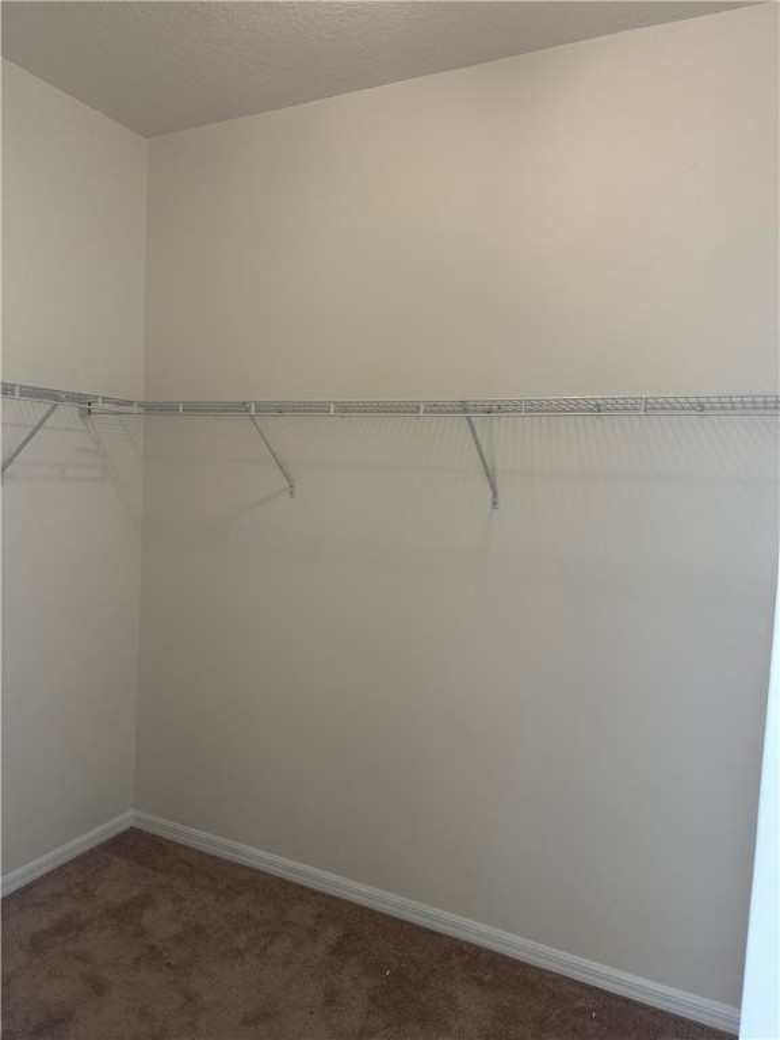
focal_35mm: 24
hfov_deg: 56.8
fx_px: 721
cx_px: 390
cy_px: 520
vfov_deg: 71.6
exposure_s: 1/60
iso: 250
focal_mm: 6.86
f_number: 1.78
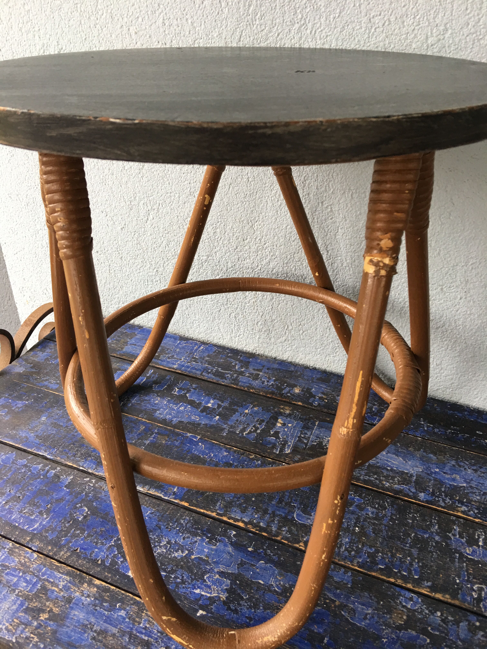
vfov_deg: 61.7
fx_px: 544
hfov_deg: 48.2
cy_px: 324
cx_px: 244
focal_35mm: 29
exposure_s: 1/17
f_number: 2.2
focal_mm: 4.15
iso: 32
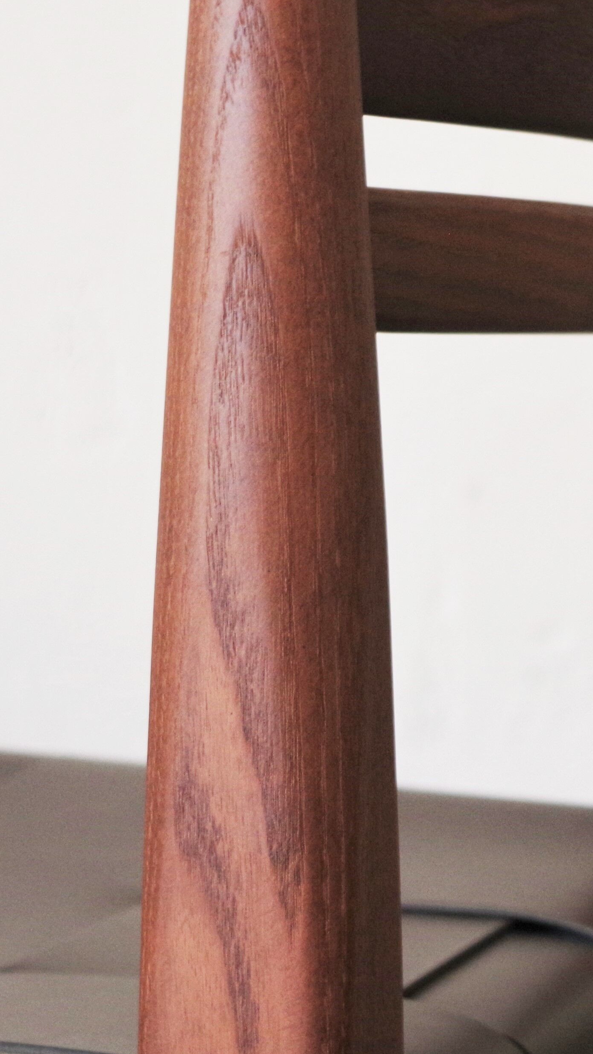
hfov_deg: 11.2
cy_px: 482
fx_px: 2991
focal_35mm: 107
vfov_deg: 20.0
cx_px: 584
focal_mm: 28.13
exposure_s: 1/125
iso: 800
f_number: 4
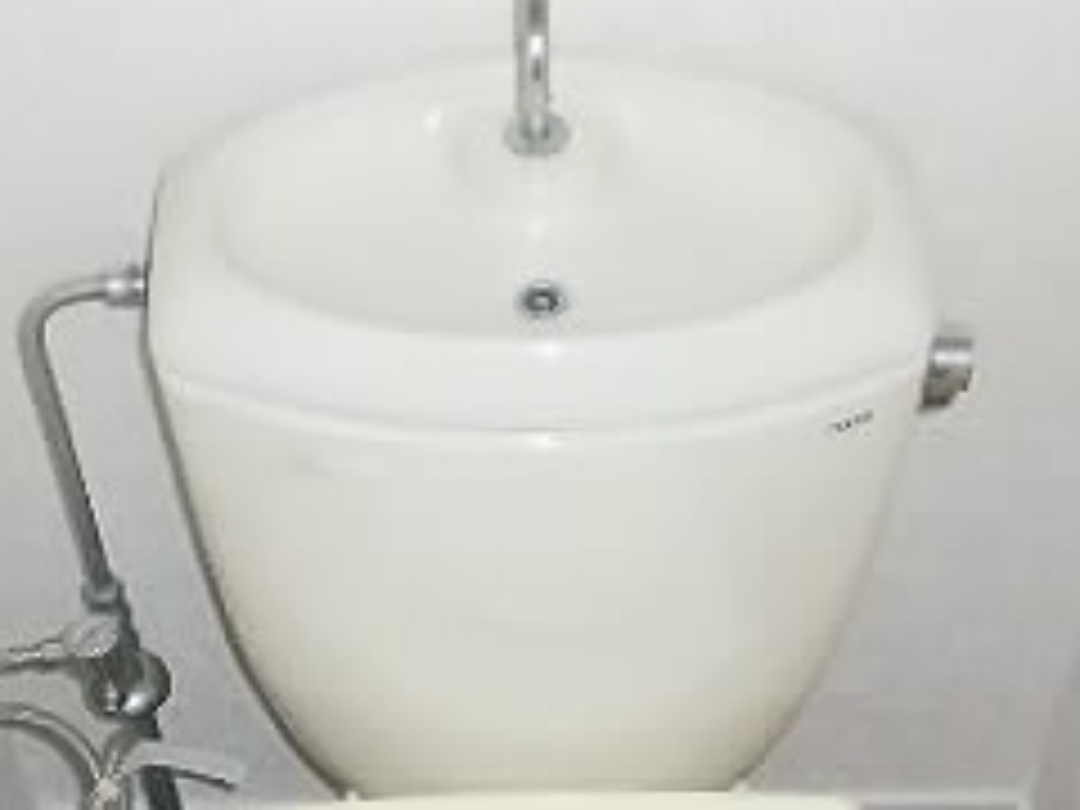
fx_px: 2184
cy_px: 914
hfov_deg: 27.8
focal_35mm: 70
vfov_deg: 20.0
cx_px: 495
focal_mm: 4.65
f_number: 2.6
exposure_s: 1/25
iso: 400
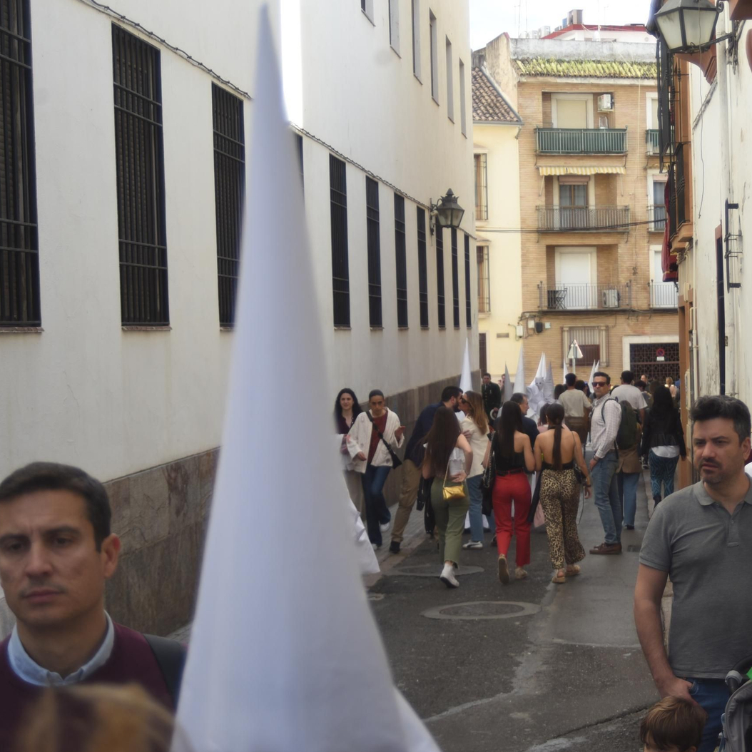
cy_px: 374
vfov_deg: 24.3
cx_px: 559
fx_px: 1745
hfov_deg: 24.1
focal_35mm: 71
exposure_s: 1/500
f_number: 4.5
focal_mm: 55
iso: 250
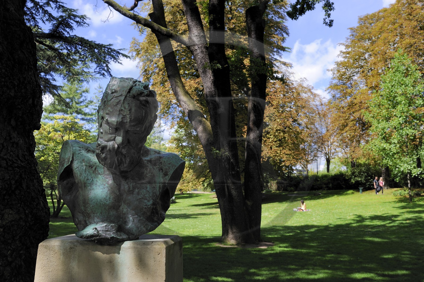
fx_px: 447
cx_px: 212
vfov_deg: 35.0
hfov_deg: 50.7
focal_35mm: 38
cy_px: 141
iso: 200
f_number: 10
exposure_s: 1/160
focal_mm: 38
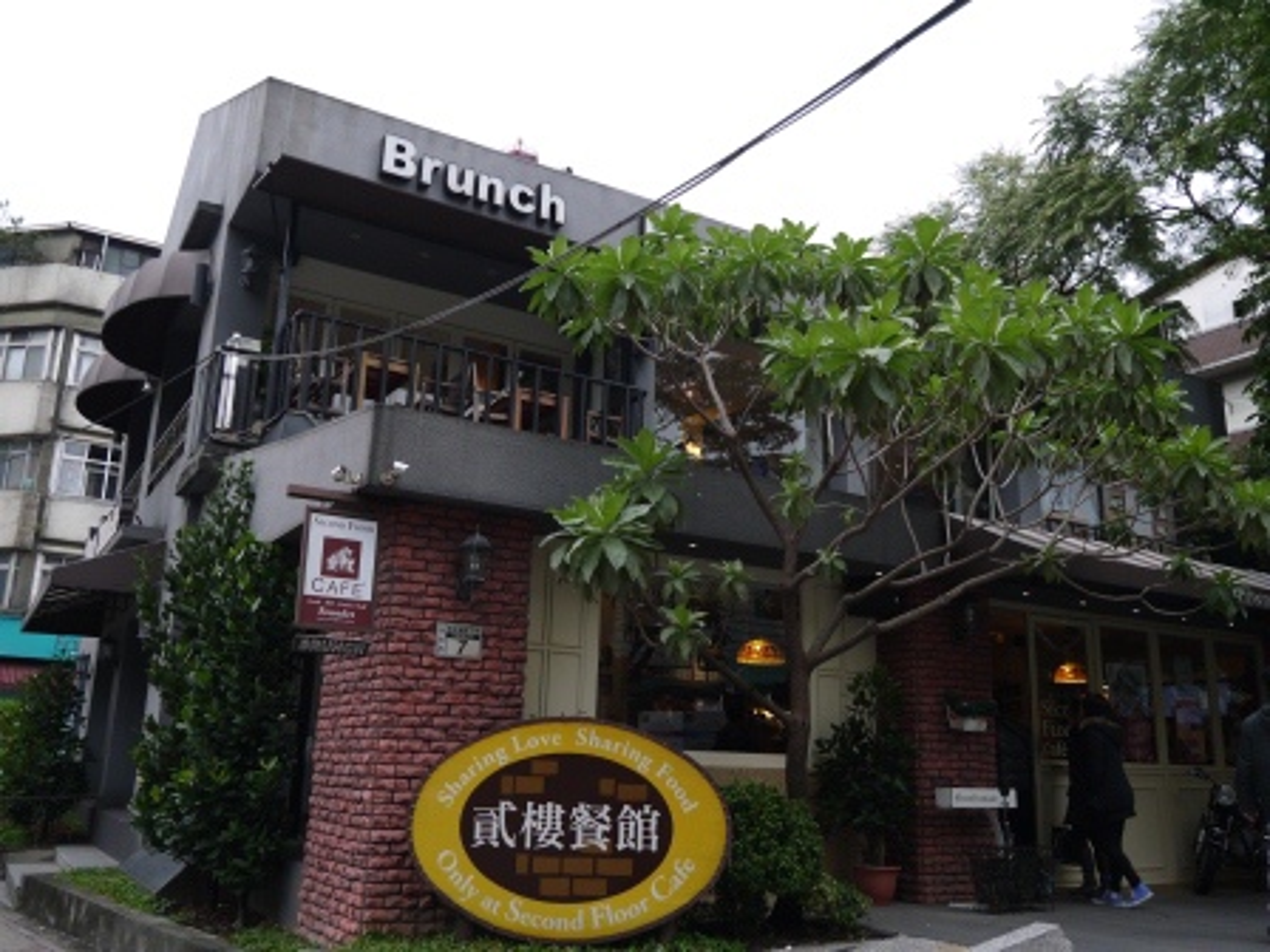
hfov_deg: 56.8
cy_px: 476
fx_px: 1174
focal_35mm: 32
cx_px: 635
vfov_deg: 44.2
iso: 160
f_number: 3.9
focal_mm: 16
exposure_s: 1/80
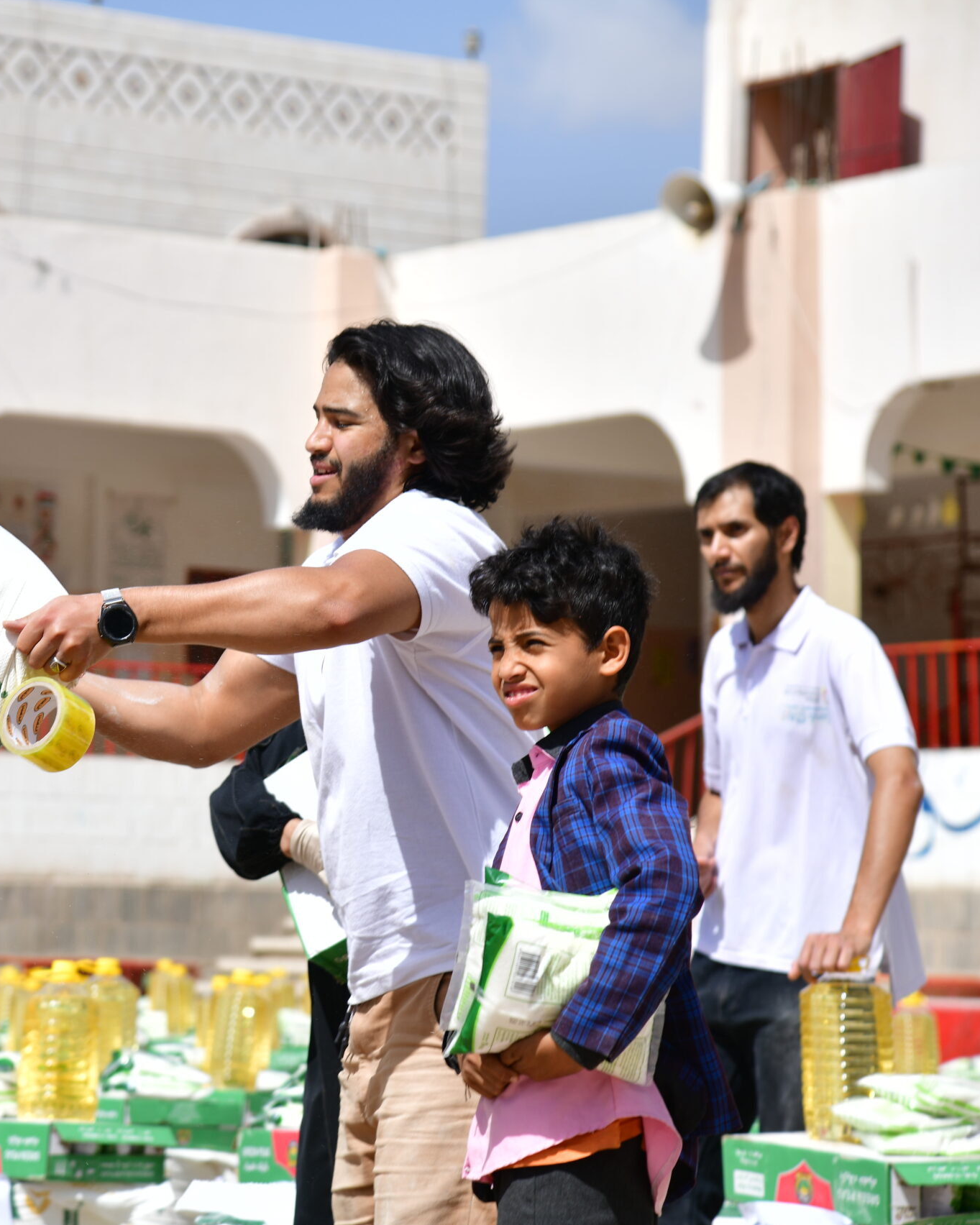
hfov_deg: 10.9
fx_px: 5112
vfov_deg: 13.7
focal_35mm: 141
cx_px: 142
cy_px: 612
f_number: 5
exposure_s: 1/500
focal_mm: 100
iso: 64
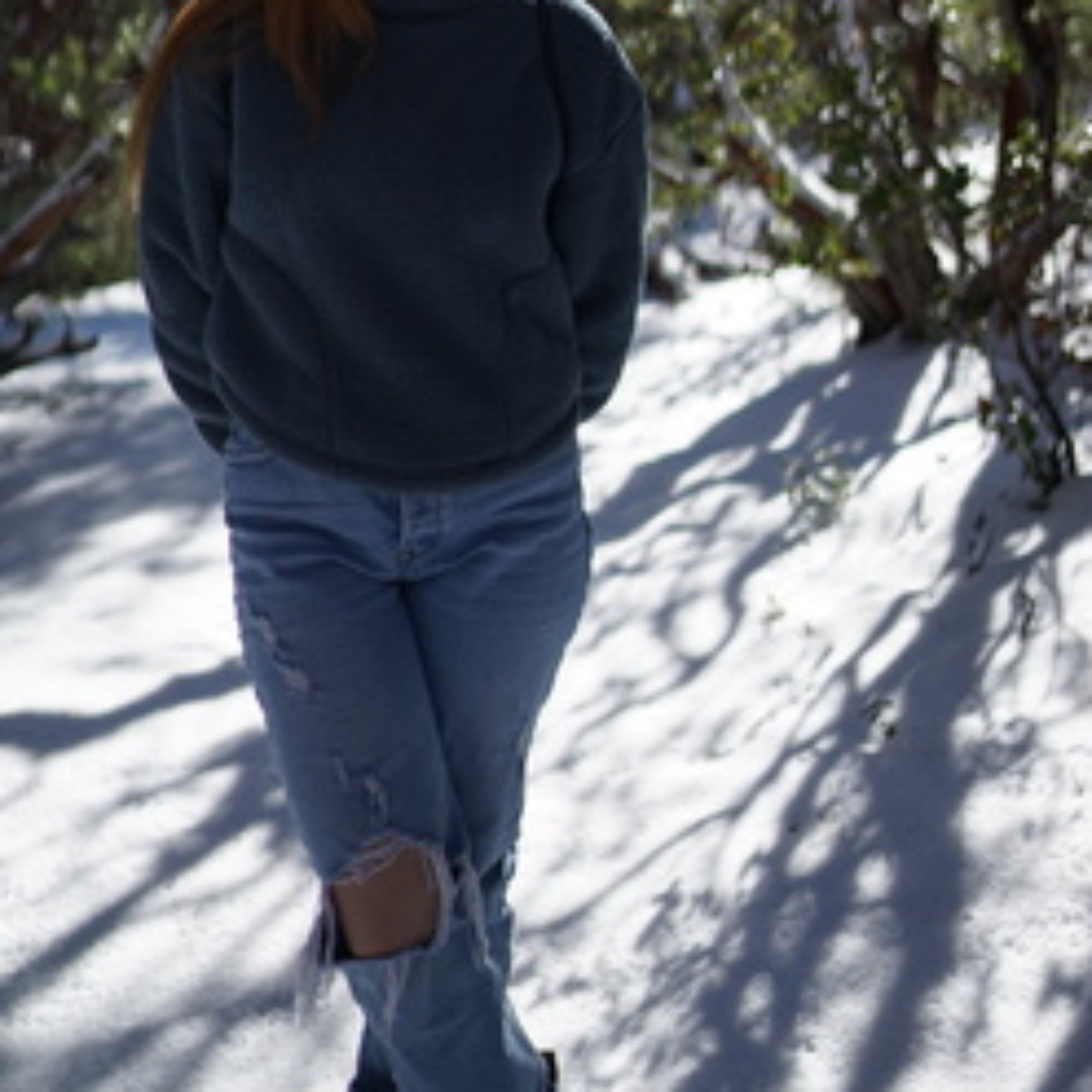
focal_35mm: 60
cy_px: 22
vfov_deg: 27.1
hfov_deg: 28.5
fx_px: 2141
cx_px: 385
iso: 100
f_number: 1.4
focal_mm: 35
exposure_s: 1/6400
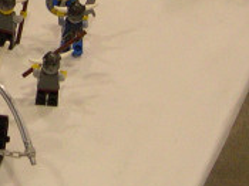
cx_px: -137
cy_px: -50
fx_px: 1545
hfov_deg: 9.0
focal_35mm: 215
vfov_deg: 6.8
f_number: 3.1
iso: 400
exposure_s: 1/47.5
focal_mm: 10.1
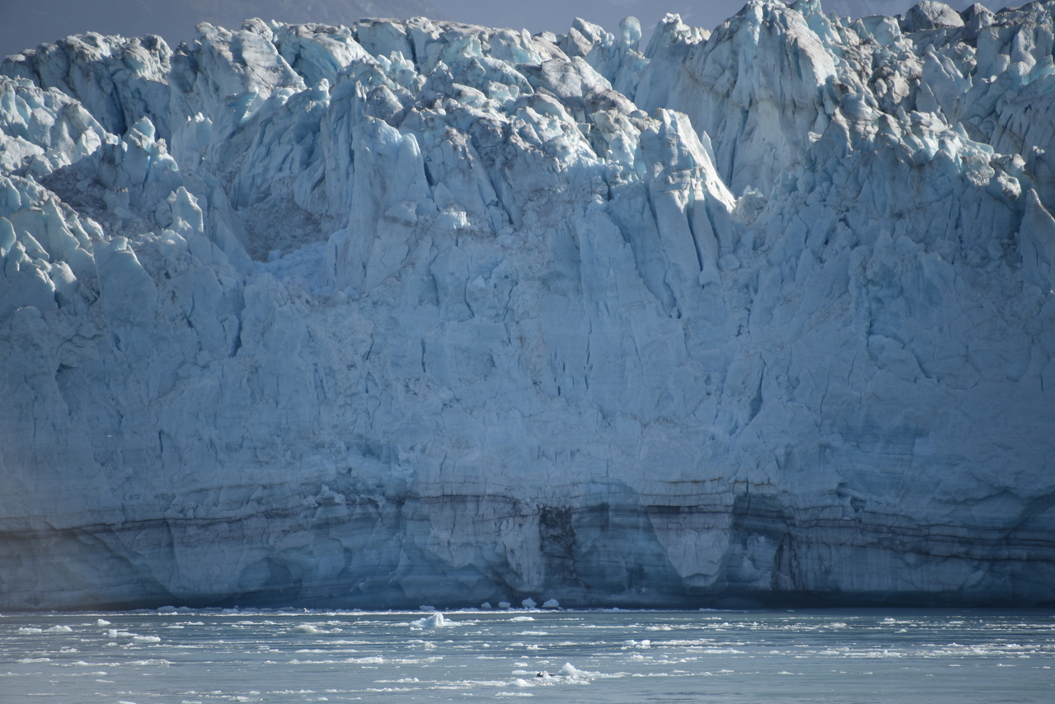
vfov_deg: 4.6
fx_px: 8793
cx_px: 528
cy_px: 352
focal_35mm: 300
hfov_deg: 6.9
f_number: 5.6
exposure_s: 1/640
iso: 125
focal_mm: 300
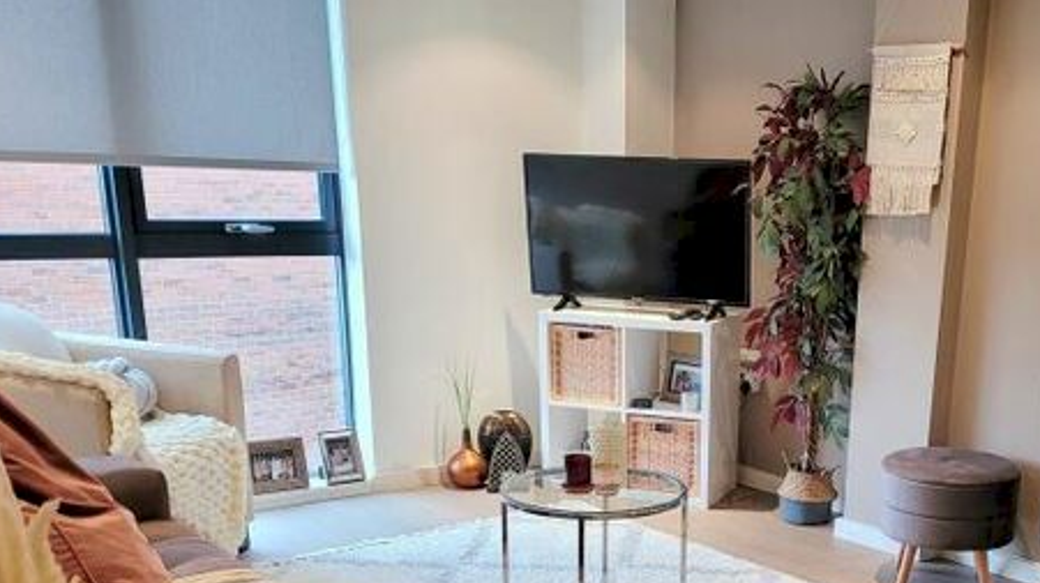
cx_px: 710
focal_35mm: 44
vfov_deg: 25.7
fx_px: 1213
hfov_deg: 45.6
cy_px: 586
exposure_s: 1/100
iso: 320
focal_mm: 5.4
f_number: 1.8
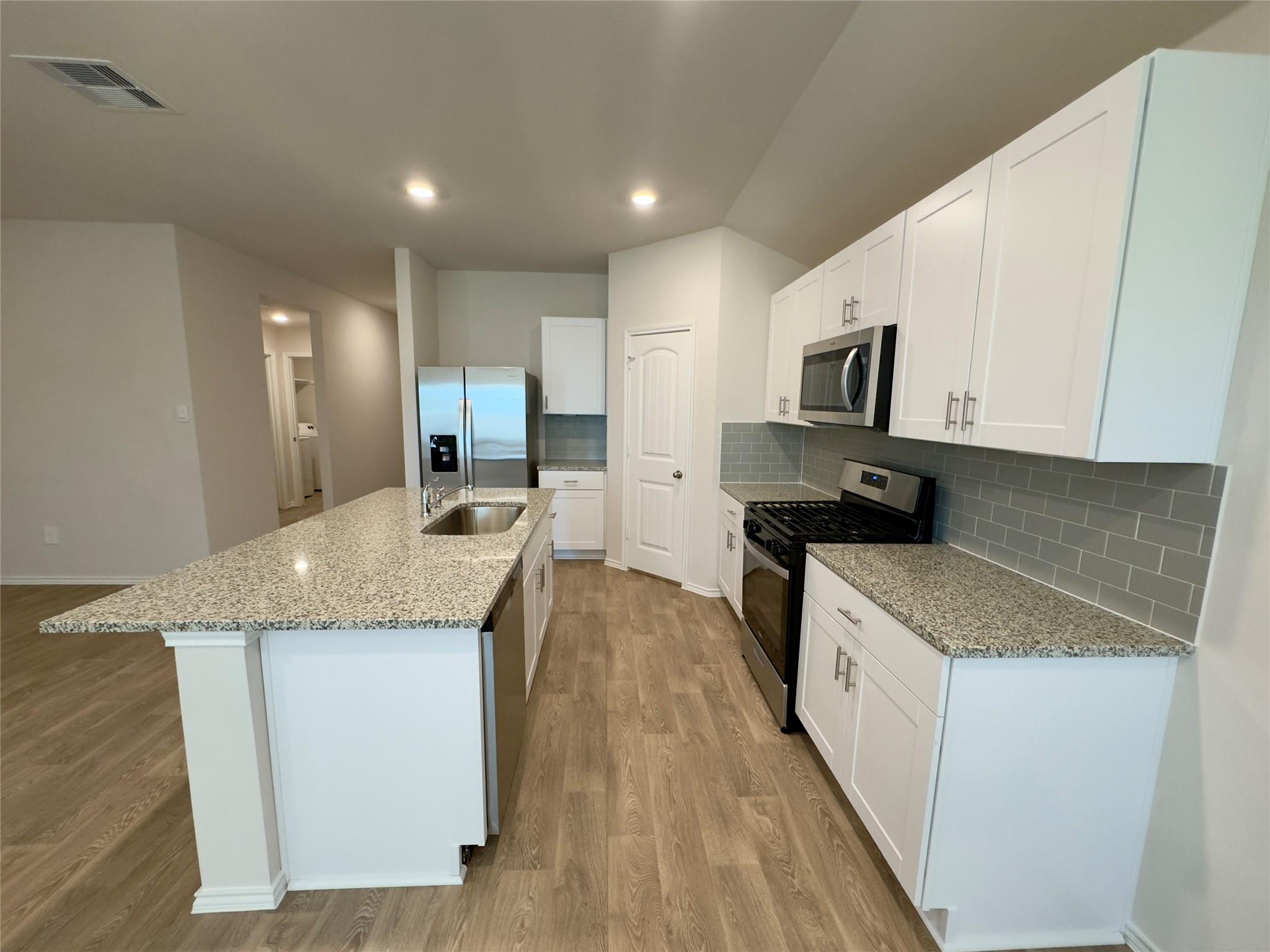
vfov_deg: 85.7
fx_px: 514
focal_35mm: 14
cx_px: 635
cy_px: 476
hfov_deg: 102.1
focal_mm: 2.22
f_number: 2.2
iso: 320
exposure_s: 1/120
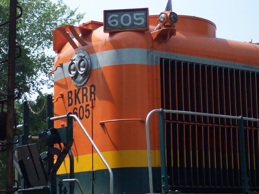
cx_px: 130
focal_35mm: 101
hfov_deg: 19.5
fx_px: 756
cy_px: 97
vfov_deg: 14.6
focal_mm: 21.3
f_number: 4.8
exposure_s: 1/700
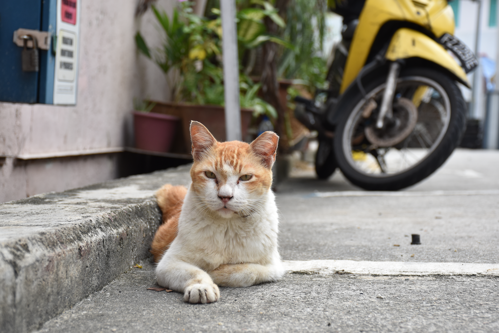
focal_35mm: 75
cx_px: 250
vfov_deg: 18.2
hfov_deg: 27.0
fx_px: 1040
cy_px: 166
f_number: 5.6
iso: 400
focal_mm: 50
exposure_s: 1/400
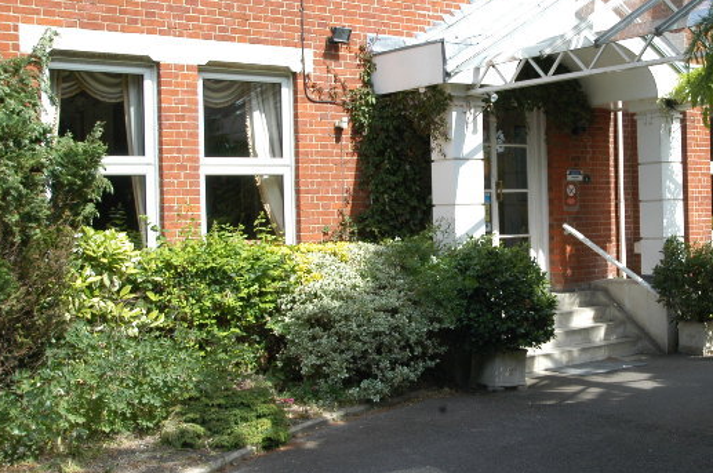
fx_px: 964
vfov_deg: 27.5
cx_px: 536
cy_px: 202
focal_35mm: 49
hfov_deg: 39.5
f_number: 9
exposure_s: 1/320
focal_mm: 21
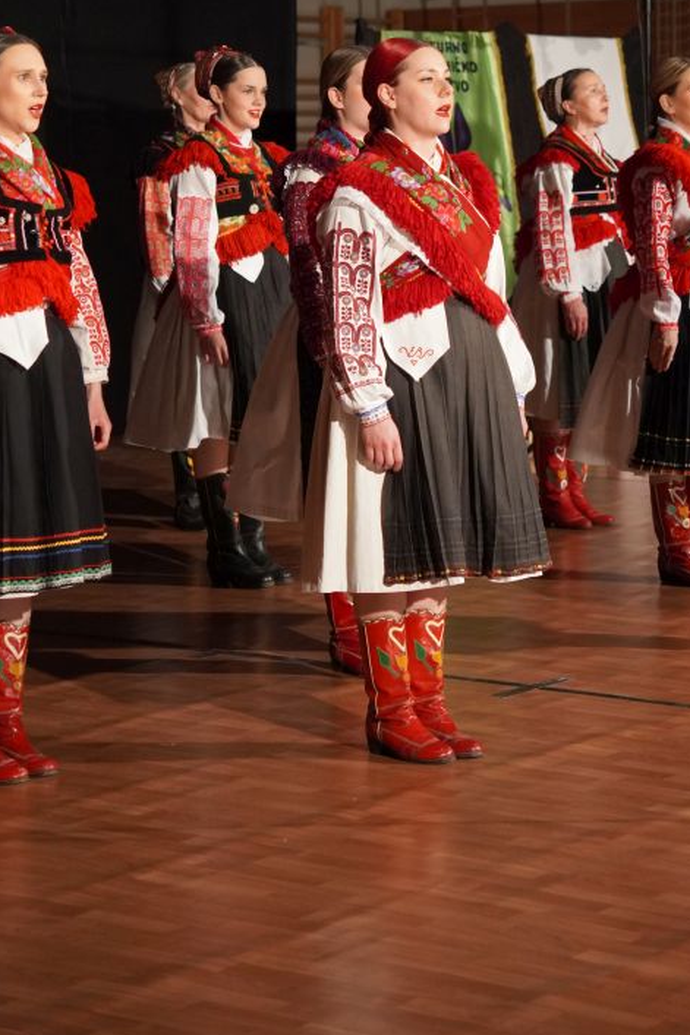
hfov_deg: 13.0
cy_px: 341
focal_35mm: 105
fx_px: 3020
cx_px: 432
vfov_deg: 19.4
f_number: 2.8
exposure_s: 1/200
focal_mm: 50
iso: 2500
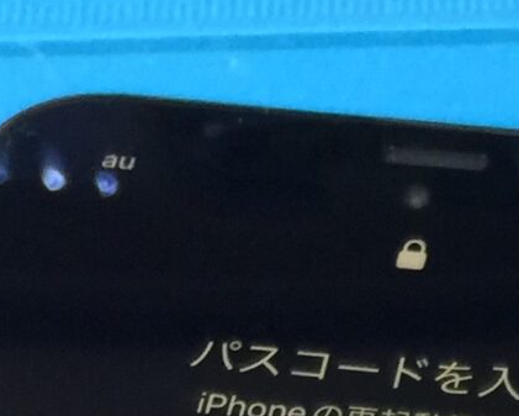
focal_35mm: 172
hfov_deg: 10.7
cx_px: 830
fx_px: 2643
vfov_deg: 7.9
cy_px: 1176
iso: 64
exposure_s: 1/15
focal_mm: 4.15
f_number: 2.2
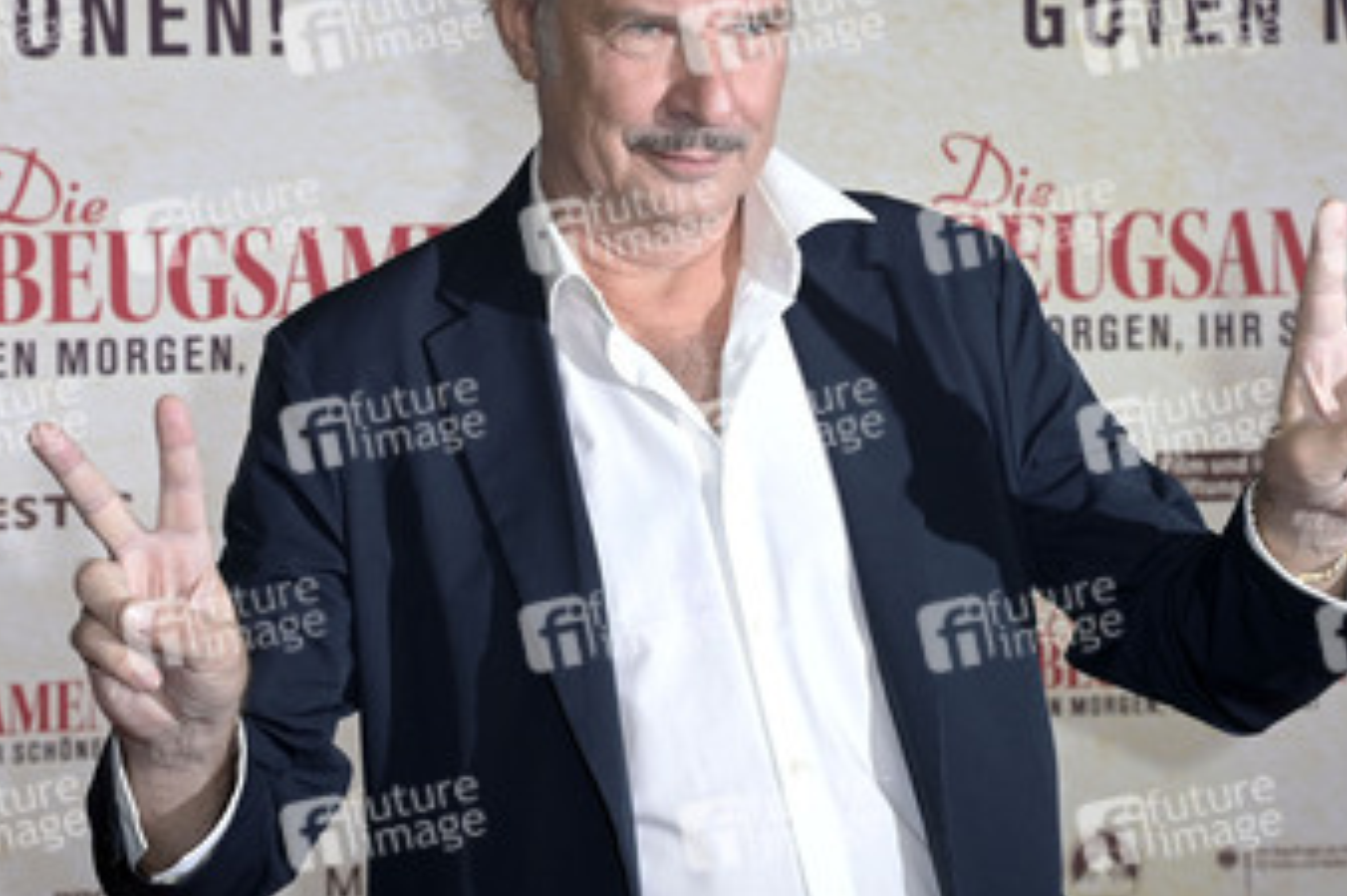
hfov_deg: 20.4
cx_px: 675
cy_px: 327
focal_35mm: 100
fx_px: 3740
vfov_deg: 13.7
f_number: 5.6
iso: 800
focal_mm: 75
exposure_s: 1/250
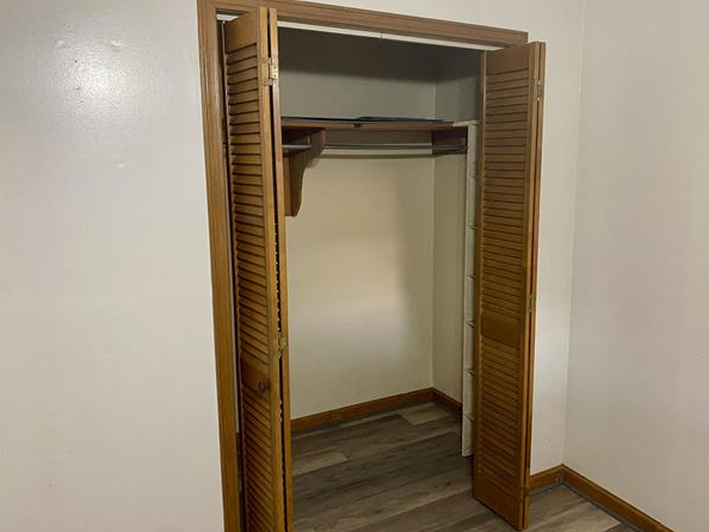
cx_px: 380
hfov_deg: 63.4
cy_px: 258
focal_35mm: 28
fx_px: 574
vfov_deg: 49.8
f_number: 1.8
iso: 500
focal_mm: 4.25
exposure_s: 1/60
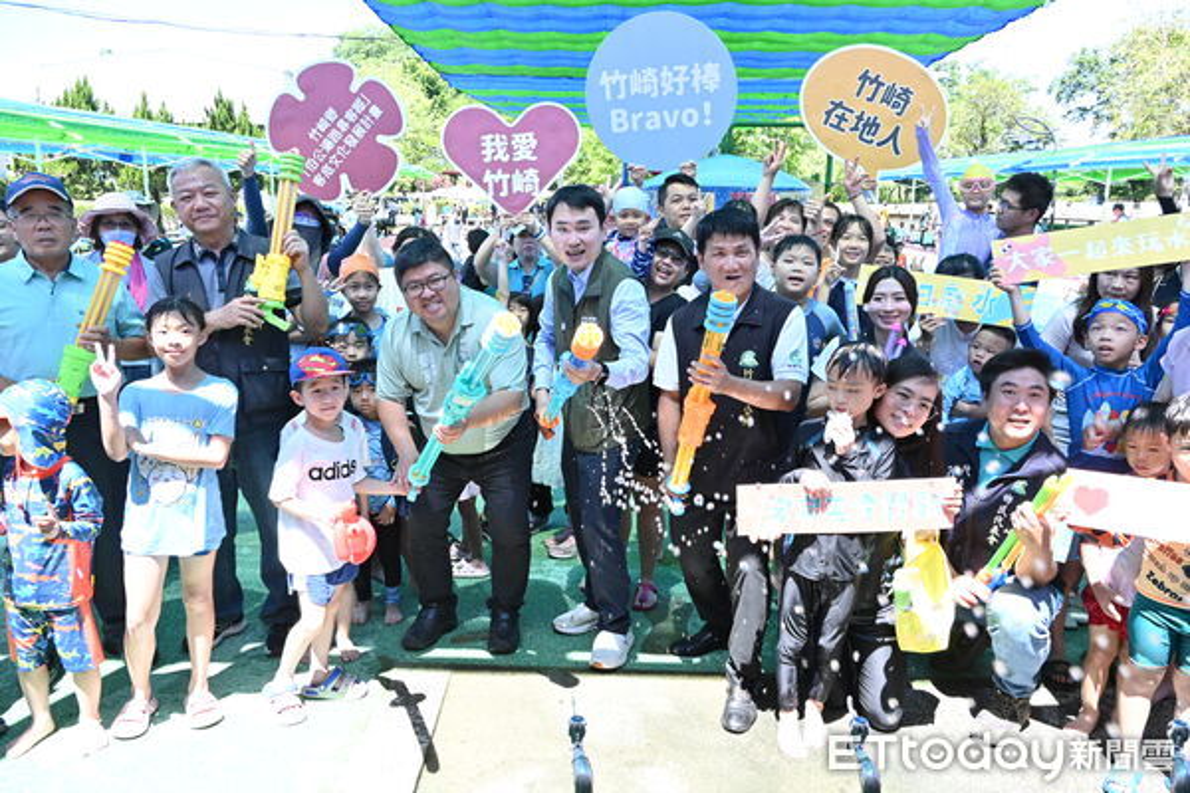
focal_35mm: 27
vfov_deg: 47.9
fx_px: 892
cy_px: 396
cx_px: 595
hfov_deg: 67.4
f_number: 6.3
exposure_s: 1/800
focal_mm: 18
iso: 1600
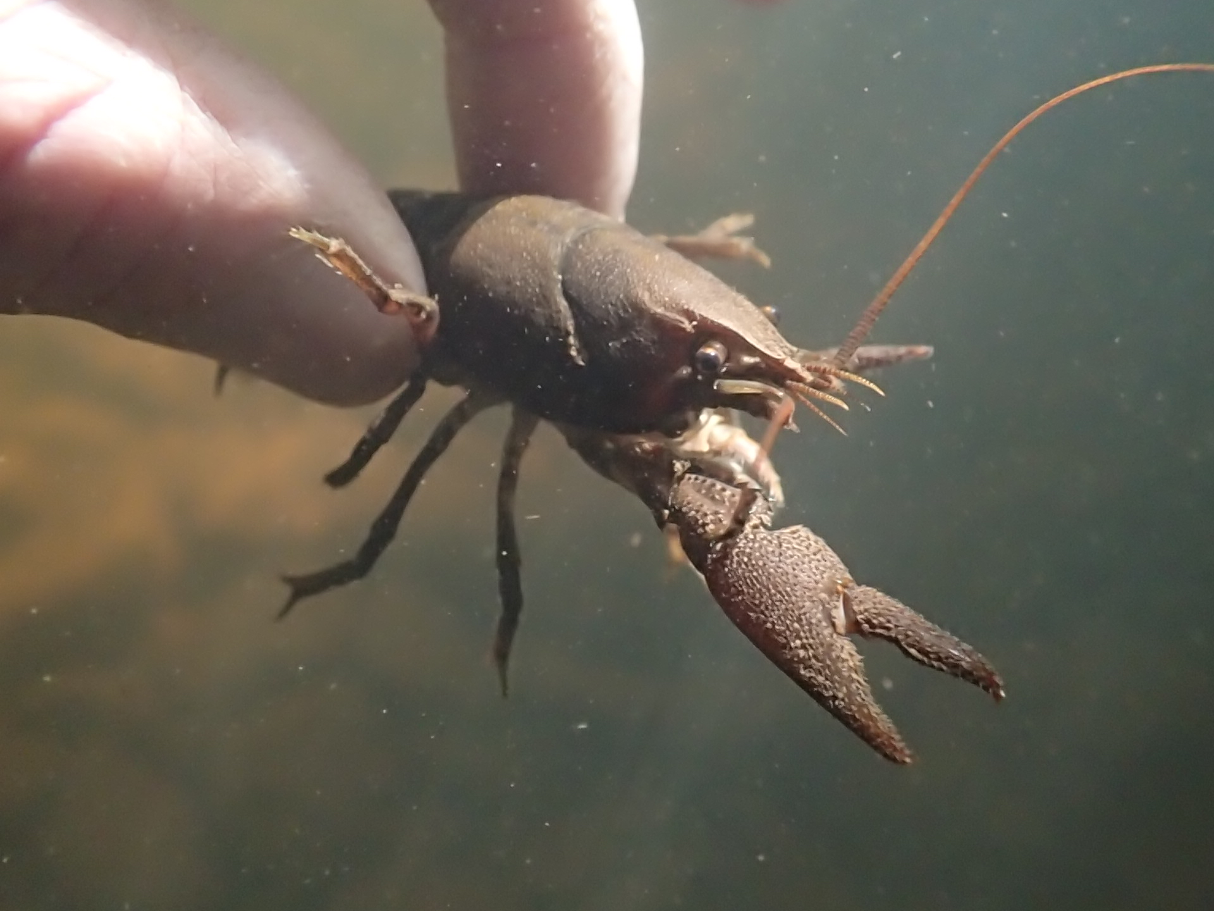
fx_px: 1052
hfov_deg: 60.0
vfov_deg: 46.8
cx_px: 607
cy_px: 456
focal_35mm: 30
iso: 800
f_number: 2.3
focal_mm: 5.5
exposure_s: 1/500
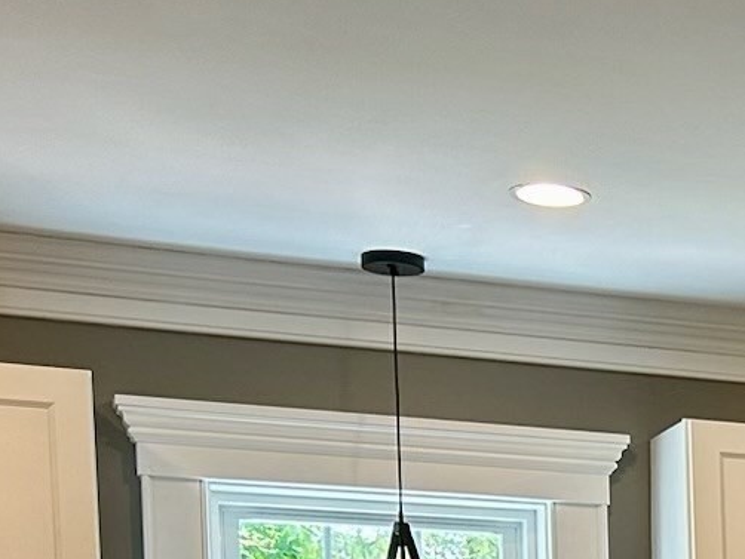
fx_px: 2282
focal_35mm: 106
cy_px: 964
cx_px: 1183
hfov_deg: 16.5
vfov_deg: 12.8
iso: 80
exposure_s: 1/60
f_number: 1.5
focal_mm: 5.7
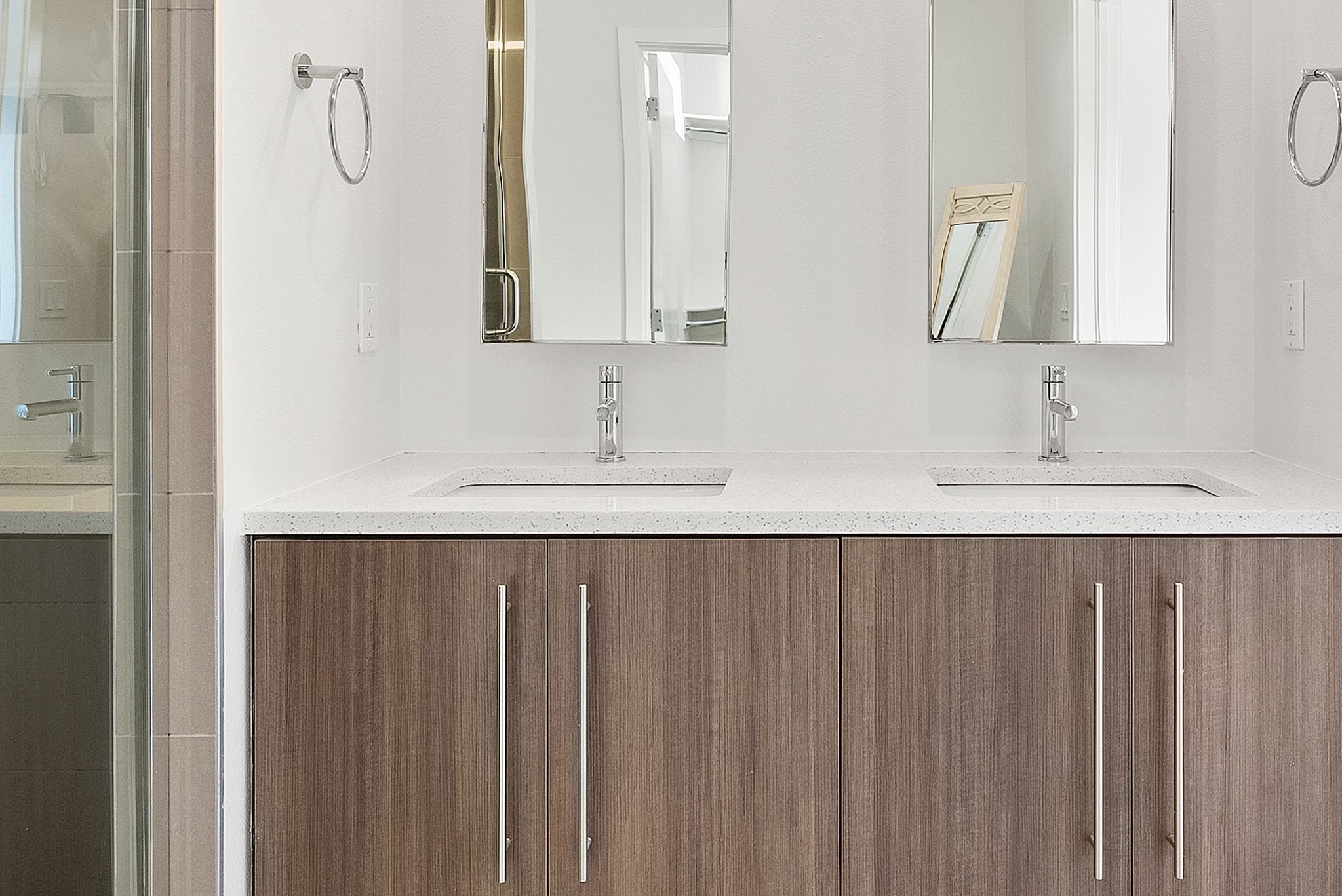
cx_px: 823
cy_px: 311
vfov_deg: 44.5
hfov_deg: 62.9
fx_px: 1082
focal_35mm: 29
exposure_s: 1/6
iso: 640
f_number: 9
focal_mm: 14
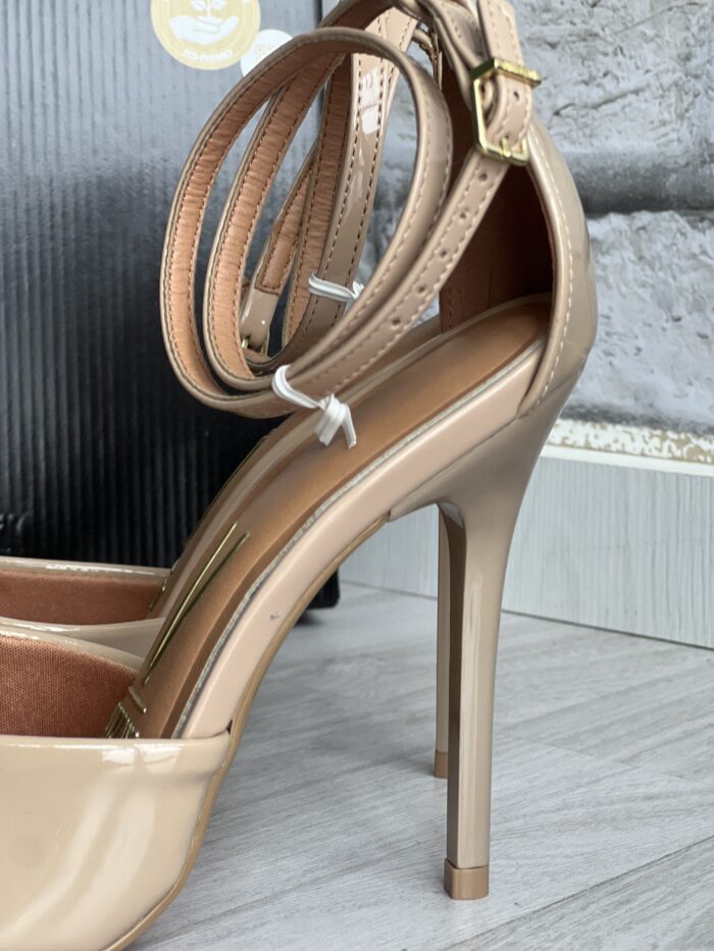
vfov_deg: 25.3
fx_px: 2117
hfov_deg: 19.1
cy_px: 476
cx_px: 357
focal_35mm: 77
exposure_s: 1/120
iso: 100
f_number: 2.8
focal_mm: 9
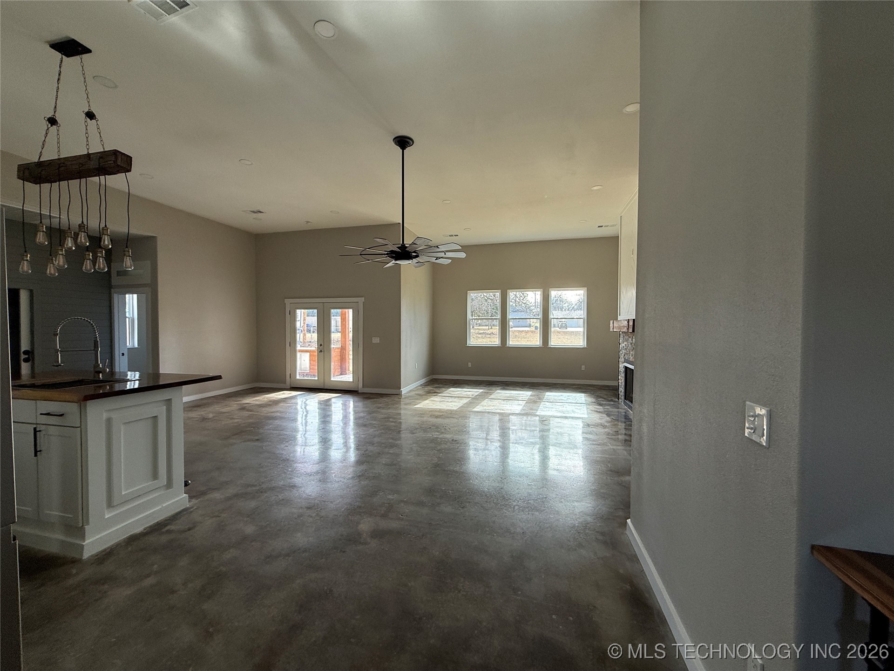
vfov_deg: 85.7
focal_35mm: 14
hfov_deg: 102.1
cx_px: 447
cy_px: 336
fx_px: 362
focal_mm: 2.22
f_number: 2.2
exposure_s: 1/99
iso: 64
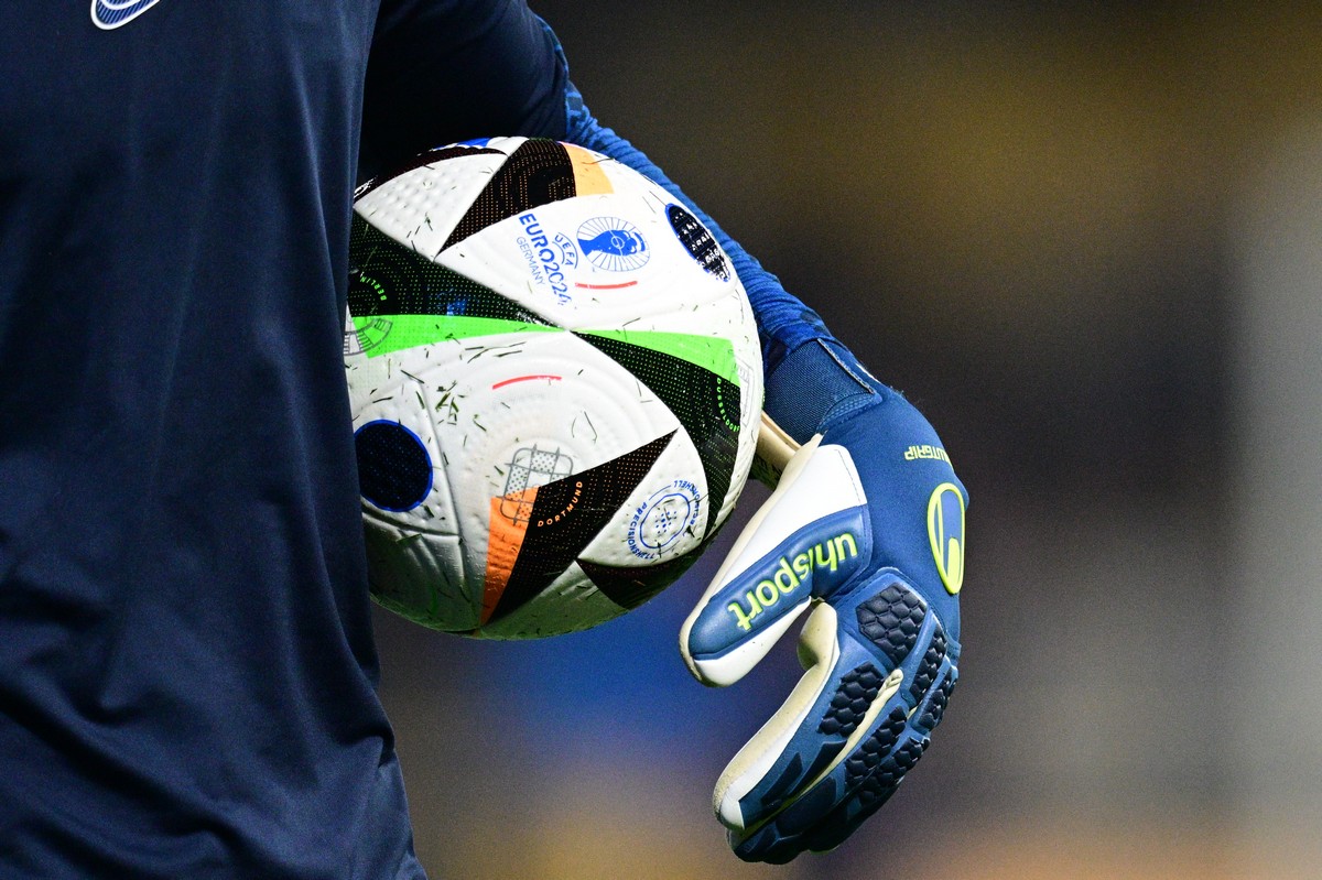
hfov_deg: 3.4
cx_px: 661
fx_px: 22023
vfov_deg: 2.3
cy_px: 440
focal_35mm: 600
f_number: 4
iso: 3200
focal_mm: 600
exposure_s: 1/1000
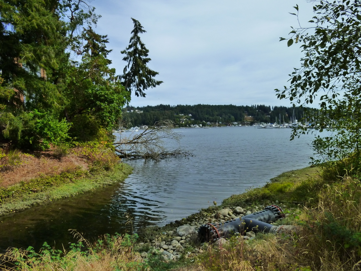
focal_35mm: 25
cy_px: 136
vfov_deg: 54.9
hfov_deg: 69.4
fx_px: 261
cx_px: 180
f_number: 3.3
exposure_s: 1/1000
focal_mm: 4.5
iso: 200
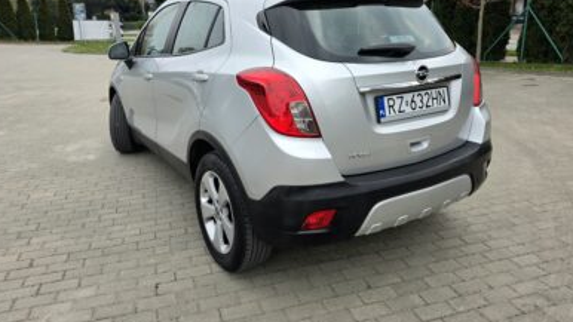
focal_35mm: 26
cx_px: 278
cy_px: 128
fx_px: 395
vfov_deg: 44.1
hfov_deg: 71.9
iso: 64
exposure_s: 1/3333
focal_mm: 6.5
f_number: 1.4
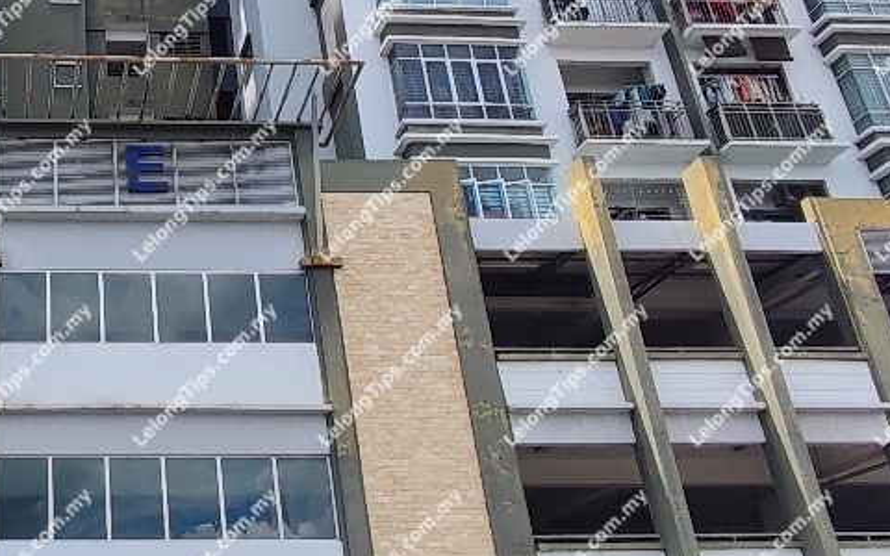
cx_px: 127
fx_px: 1043
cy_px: 16
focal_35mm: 43
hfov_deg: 43.1
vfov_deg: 28.3
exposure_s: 1/1910
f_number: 2.2
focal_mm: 1.65
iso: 50
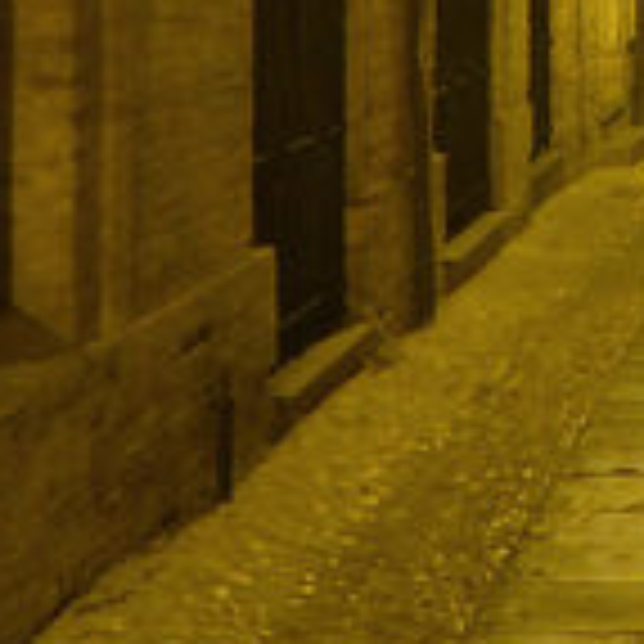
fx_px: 1873
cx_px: 901
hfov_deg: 17.9
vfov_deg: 18.4
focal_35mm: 89
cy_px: -158
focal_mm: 4.3
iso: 400
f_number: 3.3
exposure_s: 1/4
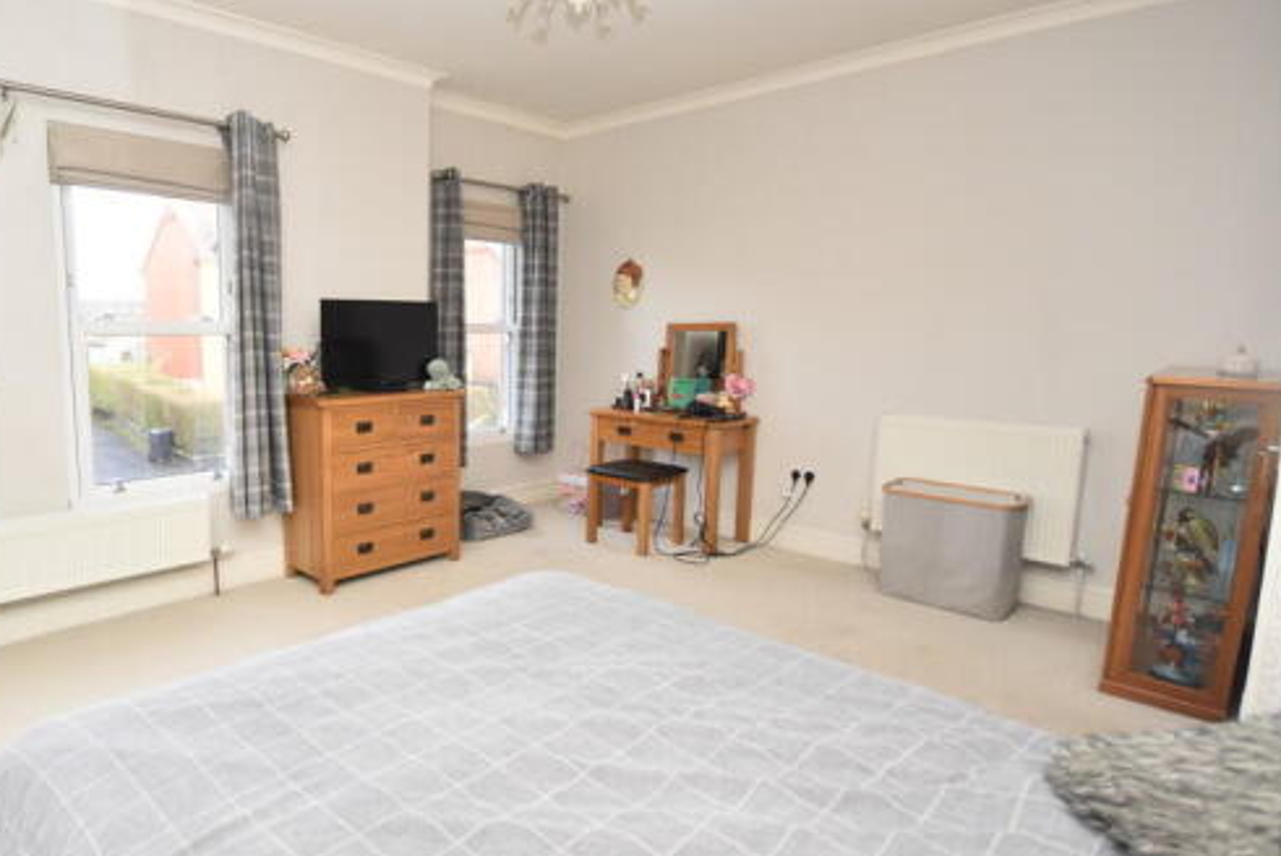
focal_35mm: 20
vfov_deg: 62.0
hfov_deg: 81.5
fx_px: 712
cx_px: 442
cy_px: 421
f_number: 4.5
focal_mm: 10
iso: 800
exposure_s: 1/160
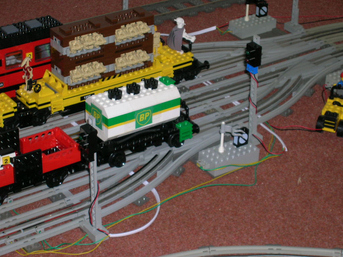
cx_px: 172
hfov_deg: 19.3
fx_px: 1011
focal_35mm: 102
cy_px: 128
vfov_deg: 14.5
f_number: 4.9
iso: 77
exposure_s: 1/60.1
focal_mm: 17.1
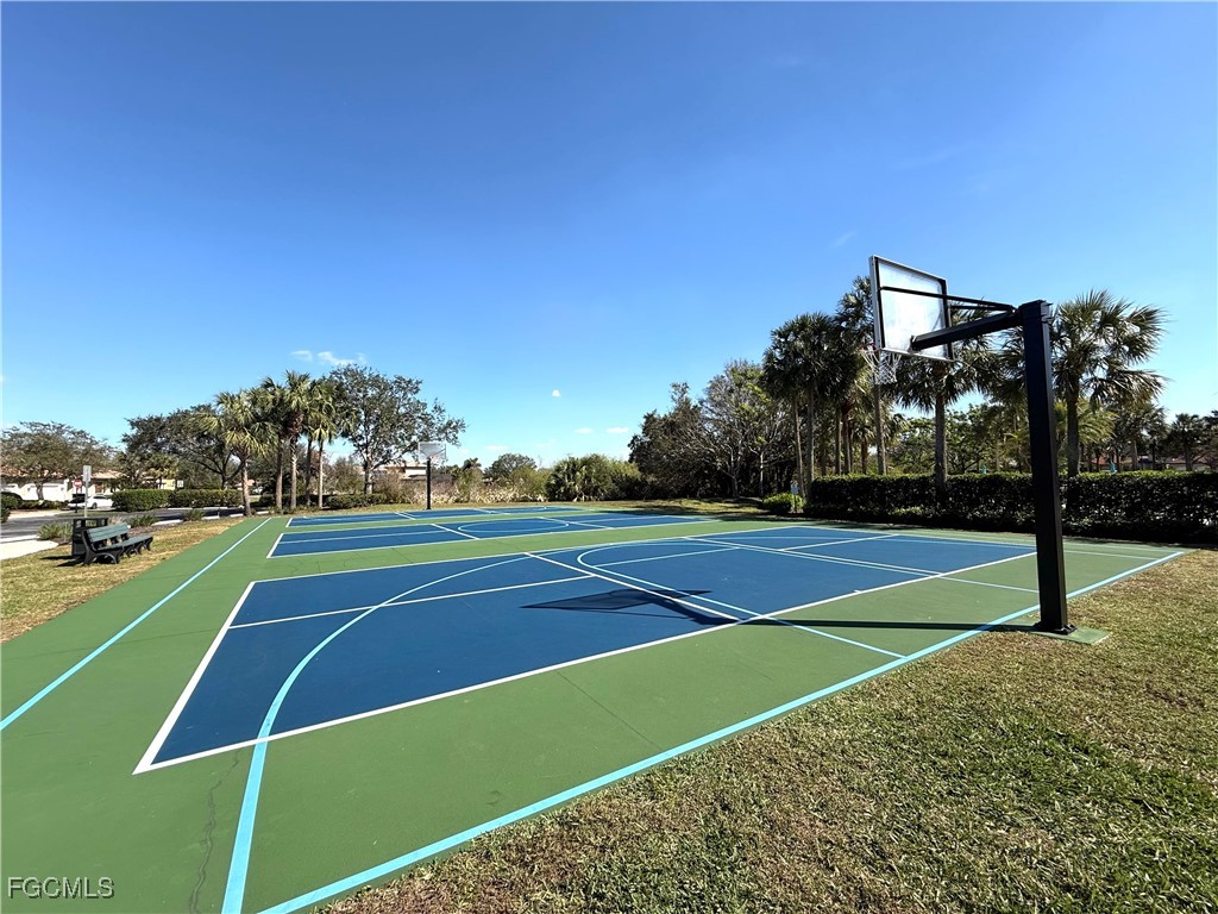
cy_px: 457
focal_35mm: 14
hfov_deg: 102.1
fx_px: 493
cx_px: 609
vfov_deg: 85.7
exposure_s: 1/1901
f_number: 2.2
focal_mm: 2.22
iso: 50
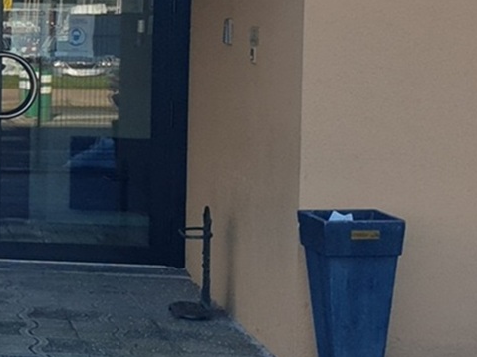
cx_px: -244
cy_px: 13
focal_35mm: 131
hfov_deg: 14.1
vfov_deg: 11.2
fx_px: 1805
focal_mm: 4.3
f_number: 2.4
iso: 50
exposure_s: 1/705
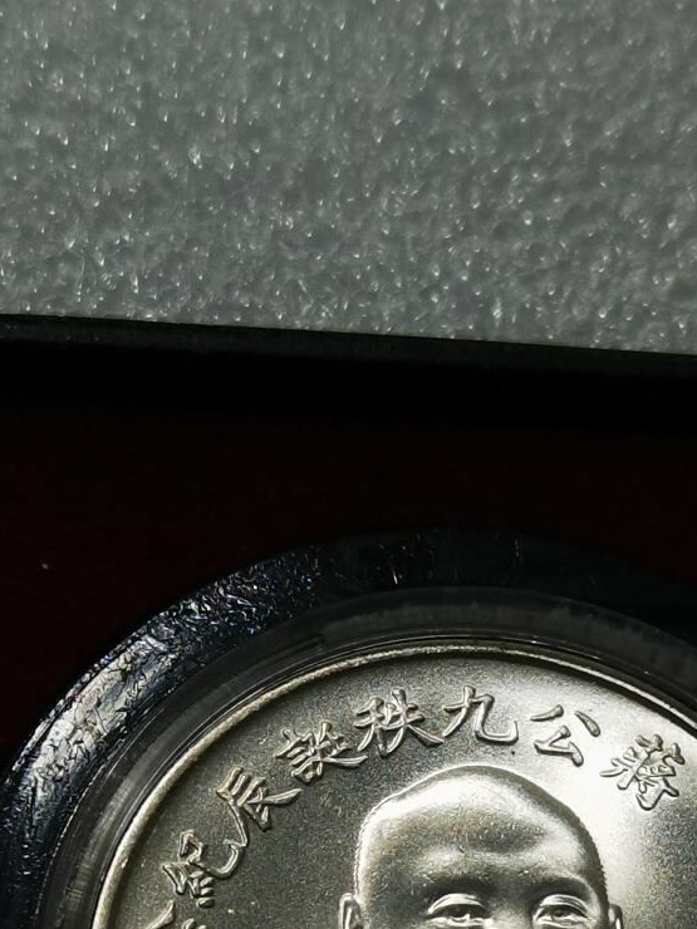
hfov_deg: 10.5
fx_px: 3785
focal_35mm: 141
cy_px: 1051
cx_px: 482
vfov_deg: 13.7
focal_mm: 6.67
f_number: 1.9
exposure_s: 1/222
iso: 50
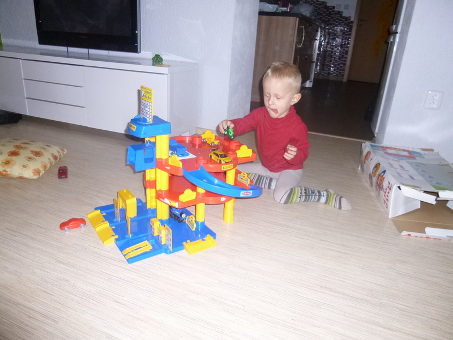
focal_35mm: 25
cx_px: 226
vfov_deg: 54.9
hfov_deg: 69.4
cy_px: 170
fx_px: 327
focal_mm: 4.5
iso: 320
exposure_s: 1/125
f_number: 3.1
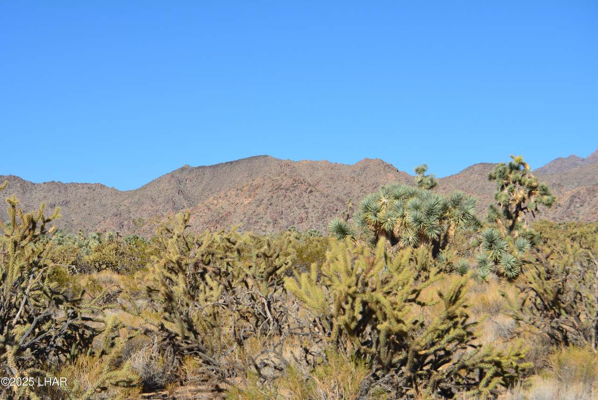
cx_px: 299
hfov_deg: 24.6
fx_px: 1372
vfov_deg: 16.6
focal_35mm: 82
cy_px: 200
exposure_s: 1/400
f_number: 11
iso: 200
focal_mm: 55
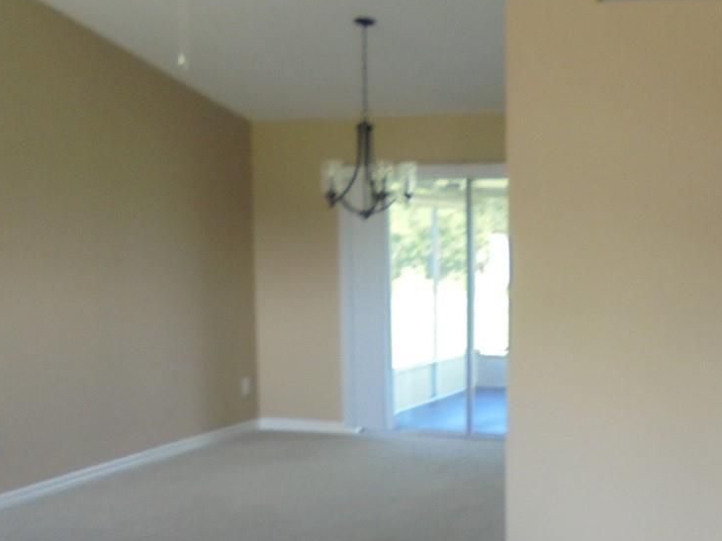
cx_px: 542
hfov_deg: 33.1
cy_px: 425
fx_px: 1188
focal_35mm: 57
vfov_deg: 25.3
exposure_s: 1/30
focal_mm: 4.6
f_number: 3.5
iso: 100
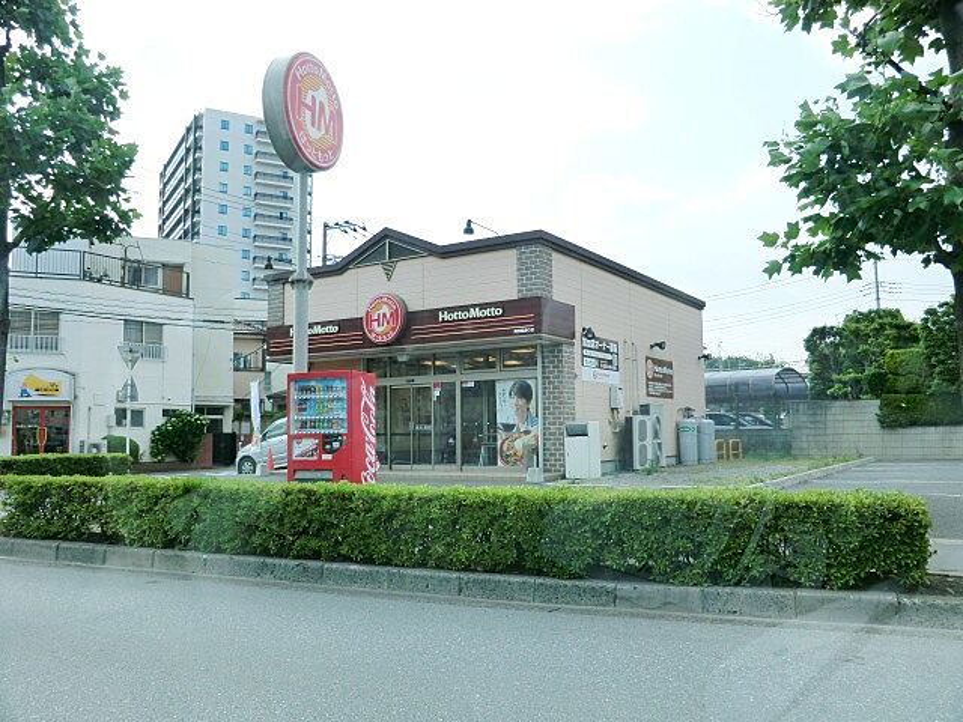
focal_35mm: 29
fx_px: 807
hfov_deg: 61.7
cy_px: 361
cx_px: 482
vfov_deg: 48.2
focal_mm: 5.2
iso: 80
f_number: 3.5
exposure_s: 1/400
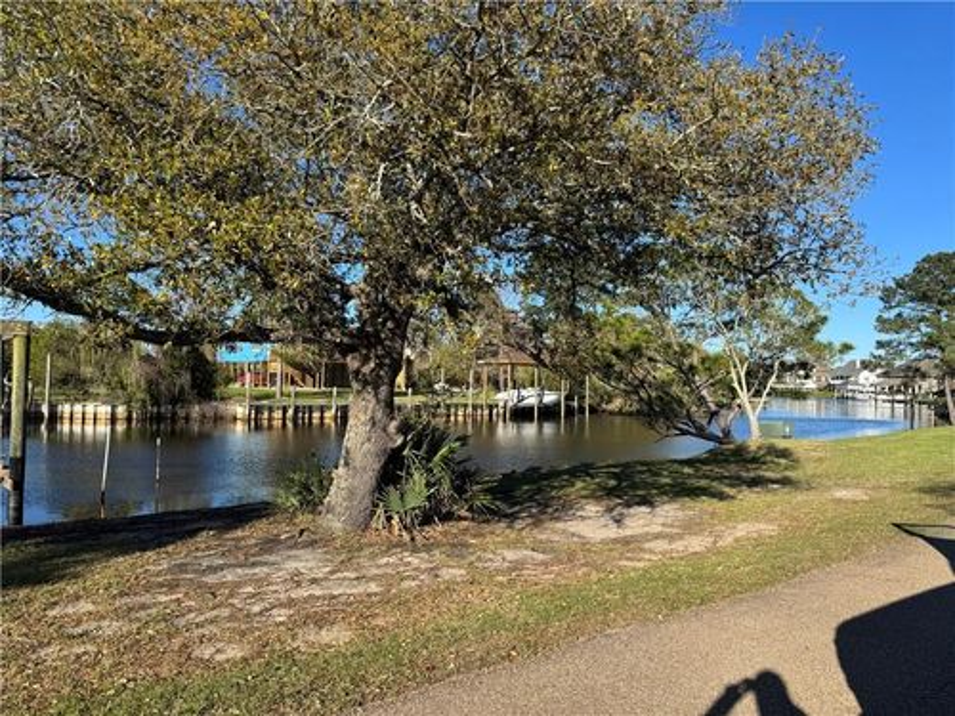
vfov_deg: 56.8
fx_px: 662
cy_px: 358
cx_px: 478
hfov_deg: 71.6
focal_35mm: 24
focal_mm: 6.76
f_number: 1.78
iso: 80
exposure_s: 1/2833
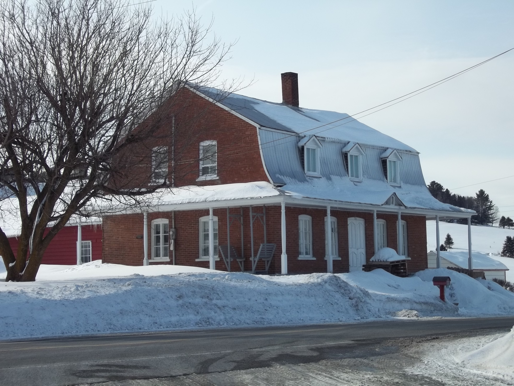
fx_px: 1128
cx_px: 257
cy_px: 193
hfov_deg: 25.7
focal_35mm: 76
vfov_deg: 19.4
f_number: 4.6
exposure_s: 1/500
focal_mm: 13.7
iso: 64
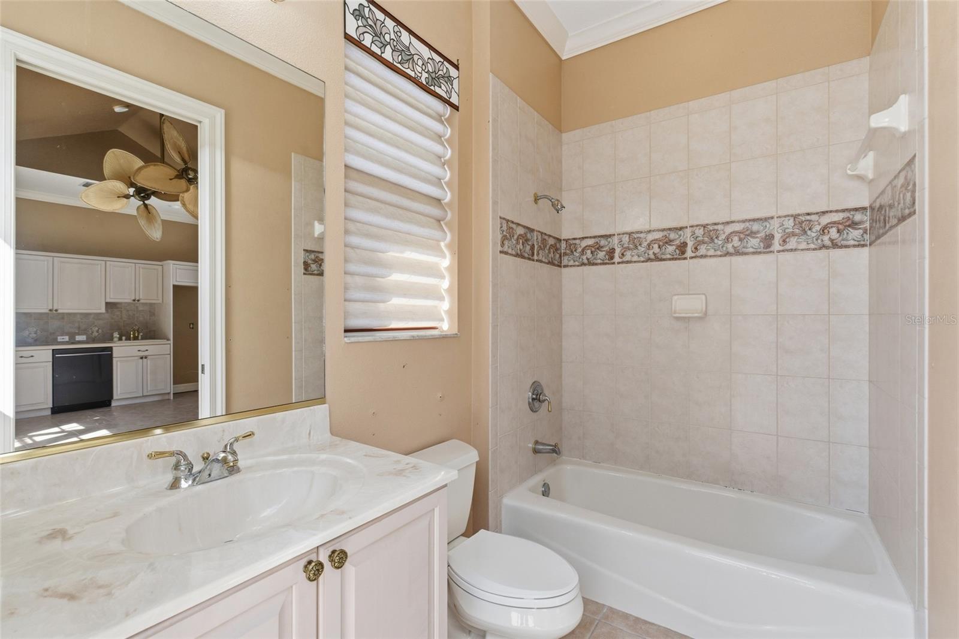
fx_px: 426
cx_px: 480
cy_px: 320
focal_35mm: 16
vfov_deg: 73.7
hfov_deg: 96.7
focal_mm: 16
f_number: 9
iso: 400
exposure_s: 1/250
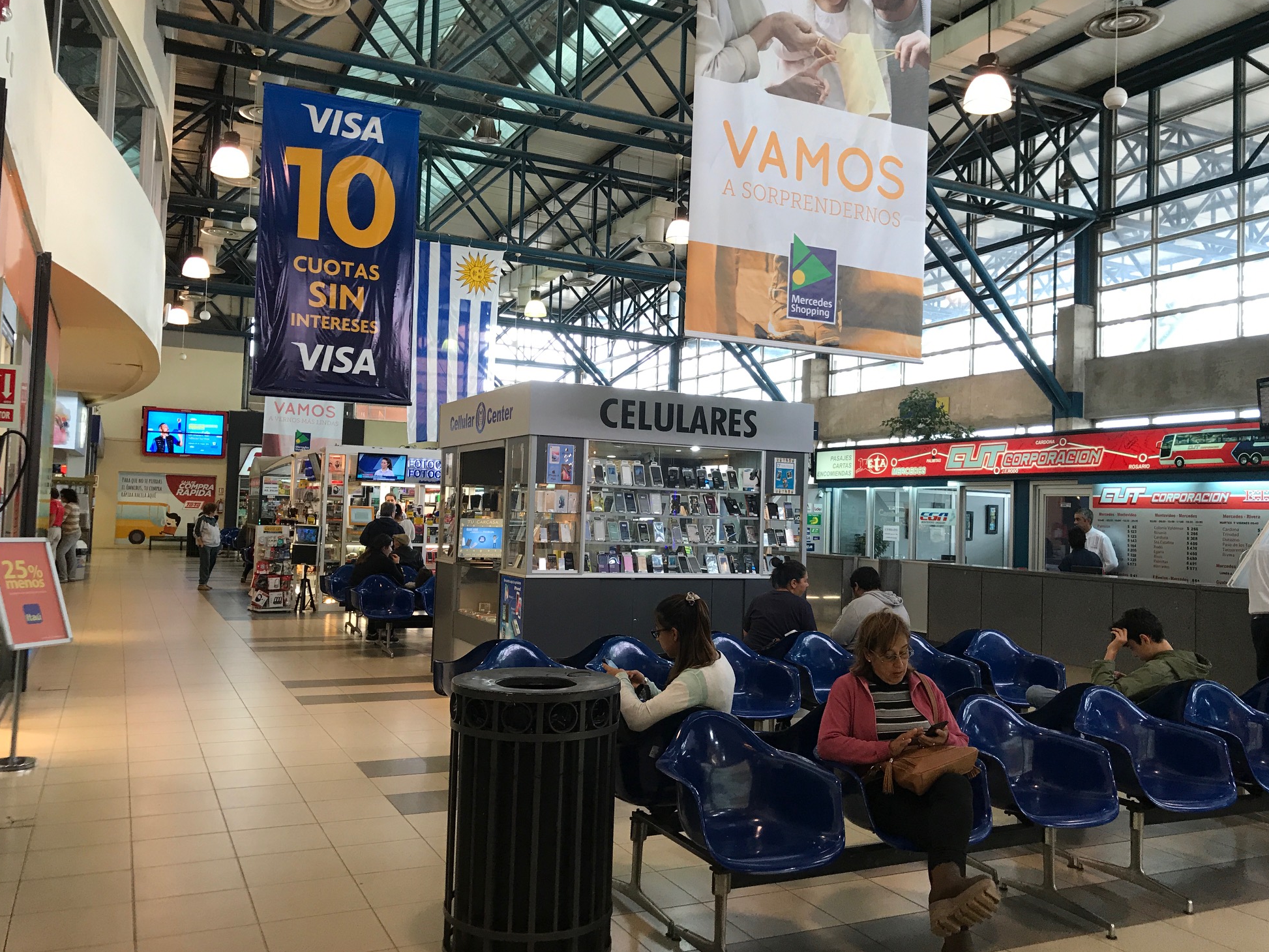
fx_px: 1063
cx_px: 651
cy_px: 473
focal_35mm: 29
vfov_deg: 48.2
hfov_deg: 61.6
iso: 25
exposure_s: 1/33
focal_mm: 3.99
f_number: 1.8
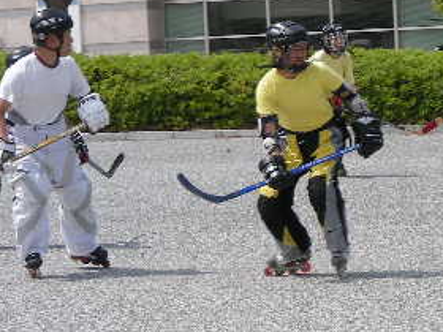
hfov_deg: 7.6
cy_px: 93
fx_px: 3302
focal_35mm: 258
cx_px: 443
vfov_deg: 5.8
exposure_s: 1/455
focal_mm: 18.9
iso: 50
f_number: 4
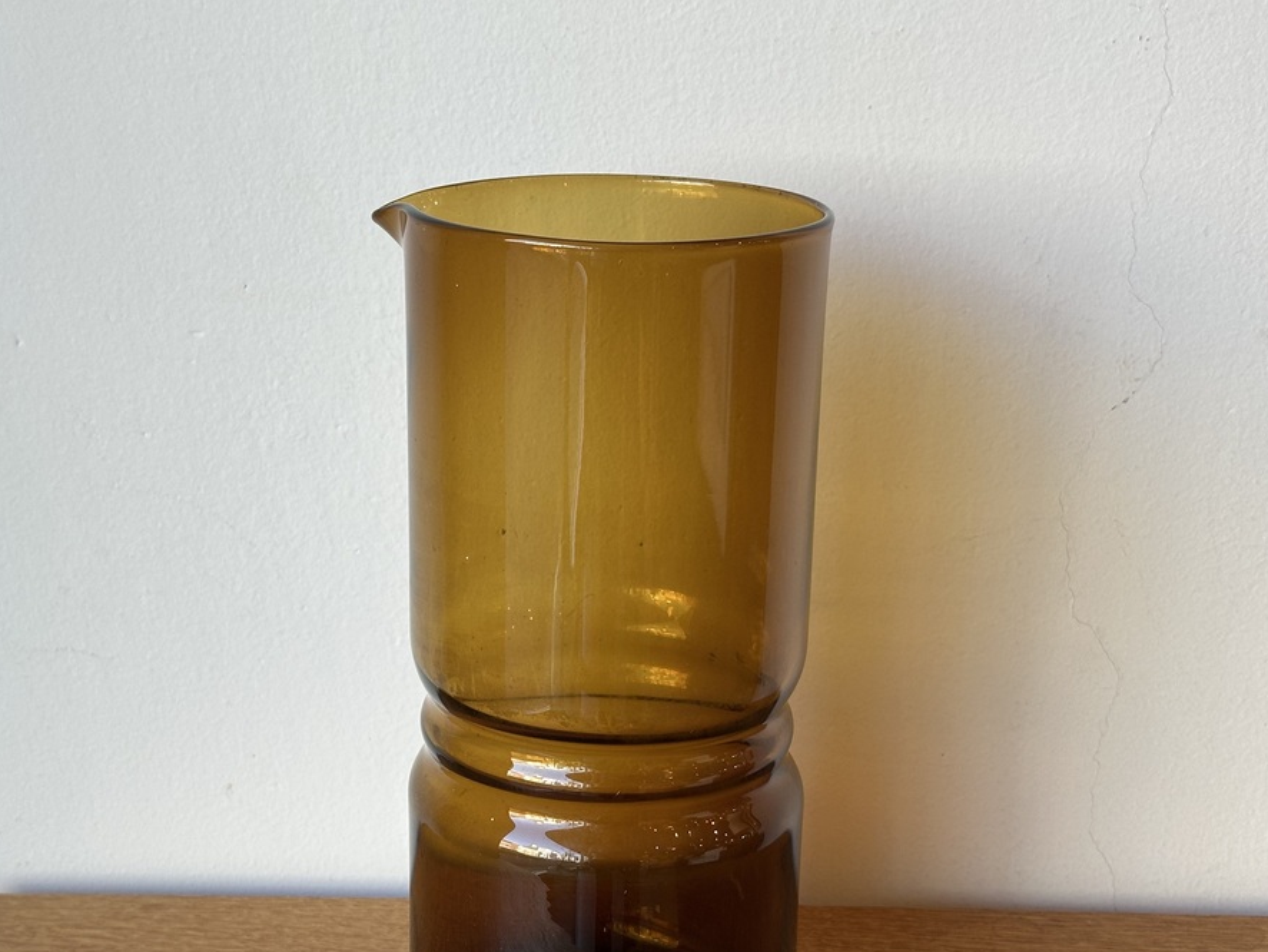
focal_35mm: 65
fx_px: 2382
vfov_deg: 22.6
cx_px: 598
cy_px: 563
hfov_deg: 29.8
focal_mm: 6.86
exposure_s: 1/120
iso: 50
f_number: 1.78
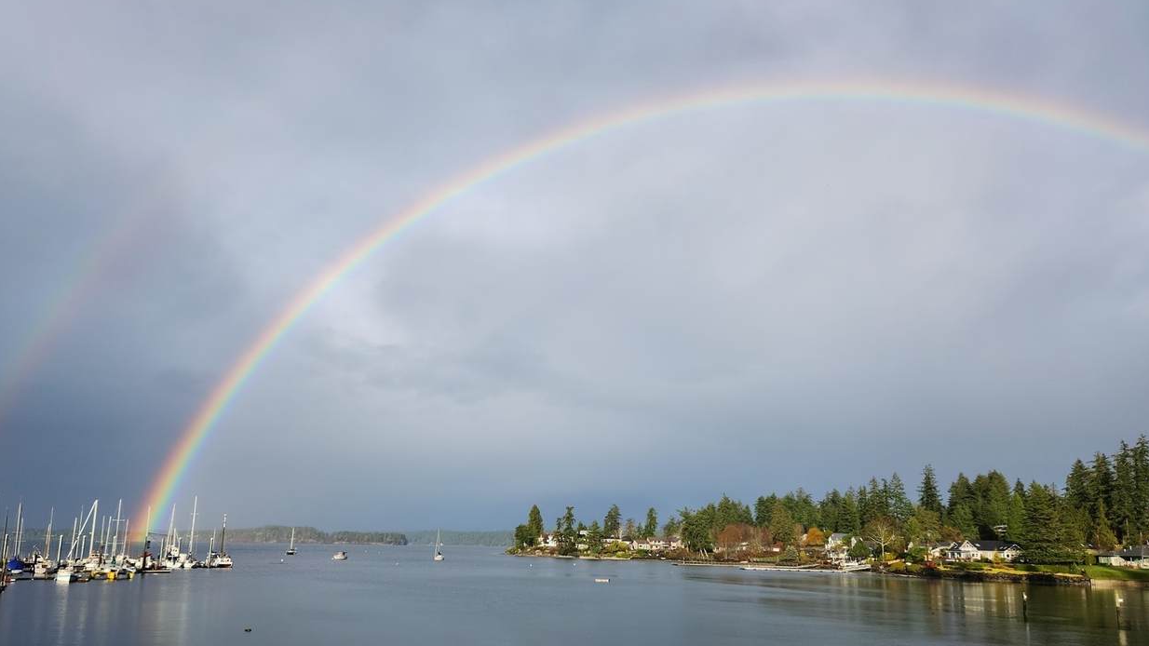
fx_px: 792
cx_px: 563
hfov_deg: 71.9
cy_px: 408
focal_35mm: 26
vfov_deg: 44.0
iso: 20
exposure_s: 1/1176
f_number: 1.8
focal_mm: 5.4
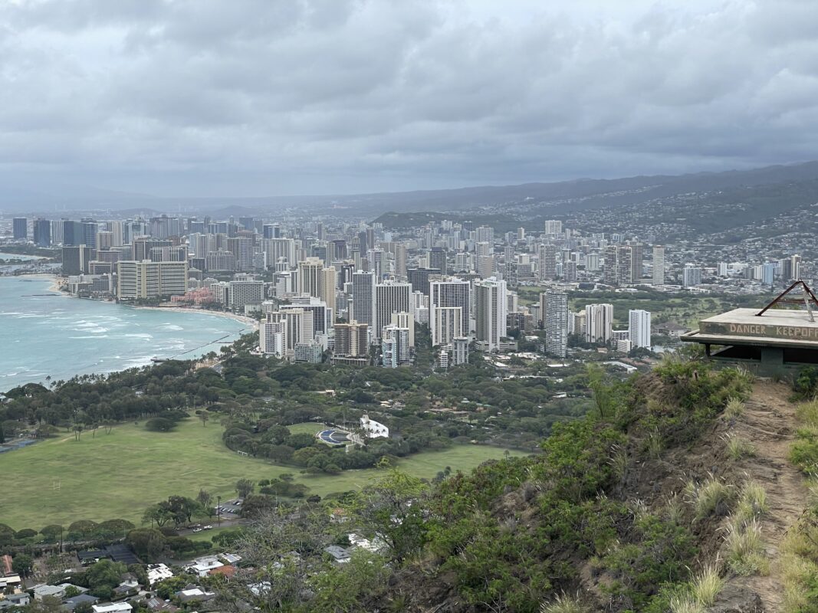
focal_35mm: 52
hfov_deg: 36.8
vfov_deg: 28.0
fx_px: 1229
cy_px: 306
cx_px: 409
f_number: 2
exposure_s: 1/2179
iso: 25
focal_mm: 6
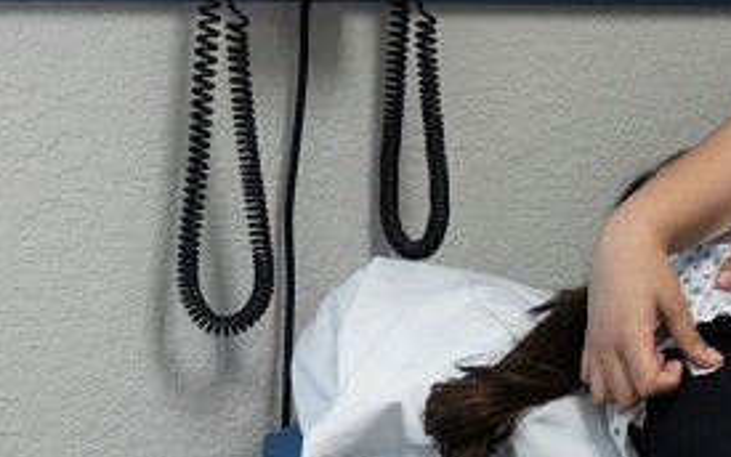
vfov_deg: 9.2
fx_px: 2830
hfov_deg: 13.8
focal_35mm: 142
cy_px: 457
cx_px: 1124
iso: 1000
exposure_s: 1/160
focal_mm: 31.9
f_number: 4
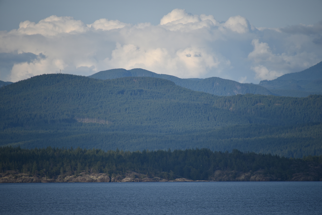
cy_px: 108
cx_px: 161
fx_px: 2684
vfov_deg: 4.6
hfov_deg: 6.9
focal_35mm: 300
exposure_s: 1/640
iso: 125
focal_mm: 300
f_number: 5.6
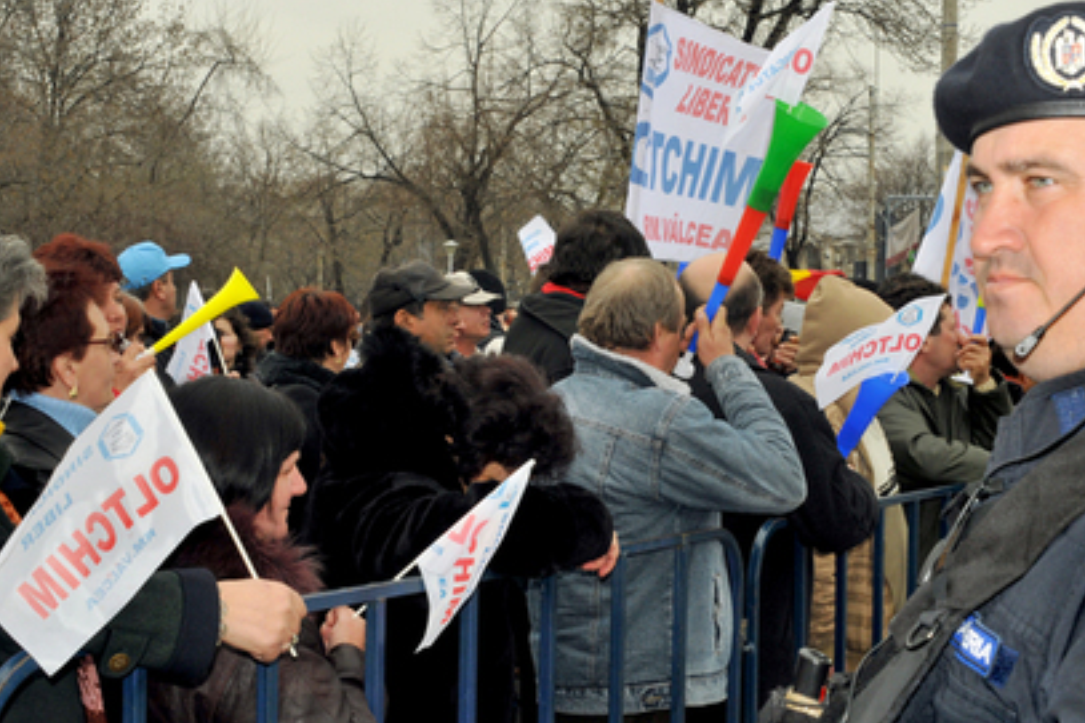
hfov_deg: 31.4
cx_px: 569
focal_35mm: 64
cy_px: 359
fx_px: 1928
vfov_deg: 21.2
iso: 400
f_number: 14
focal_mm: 32
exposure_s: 1/250
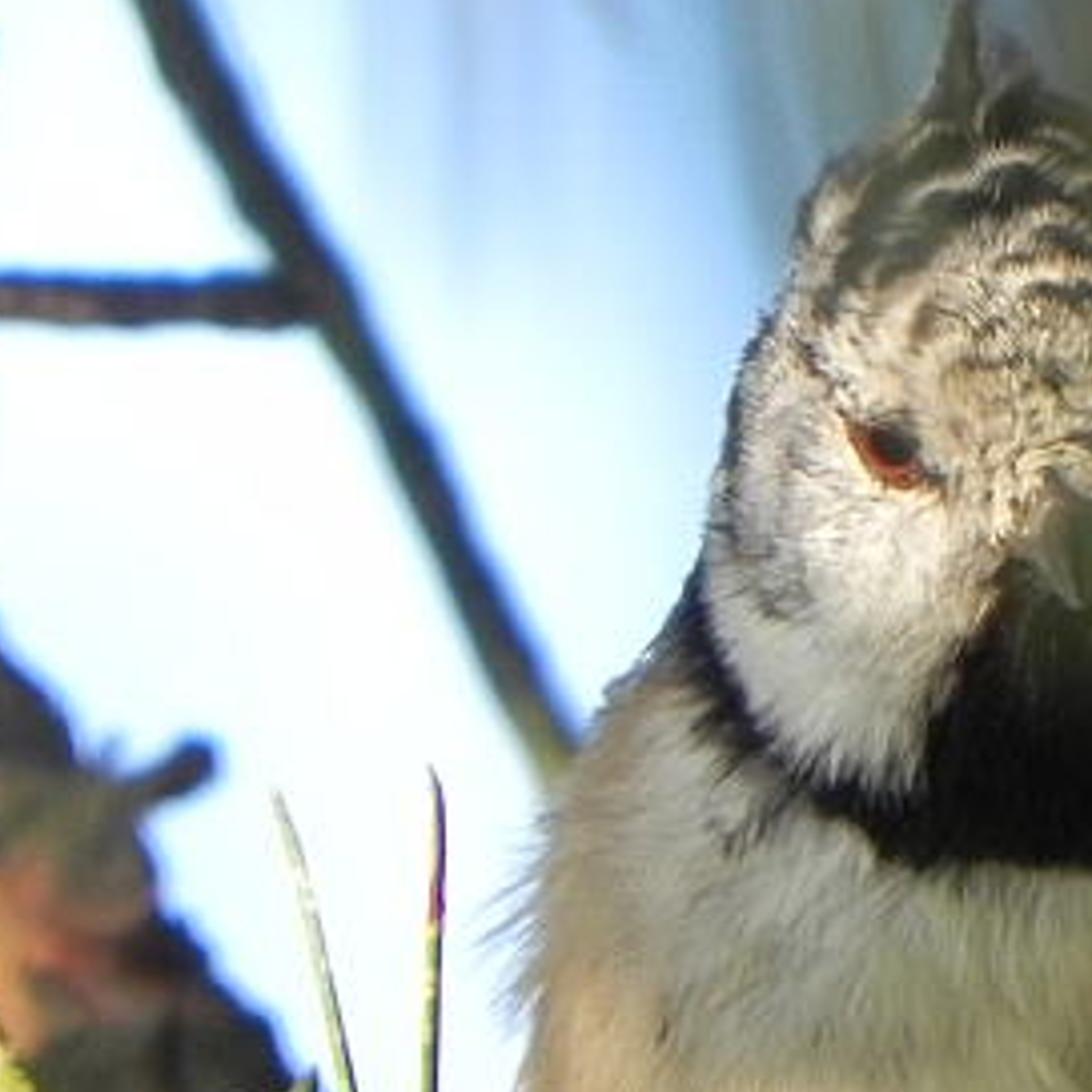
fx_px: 80589
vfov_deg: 0.8
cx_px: 1096
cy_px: 502
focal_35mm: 2258
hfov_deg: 0.8
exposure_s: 1/79.6
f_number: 5
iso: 160
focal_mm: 120
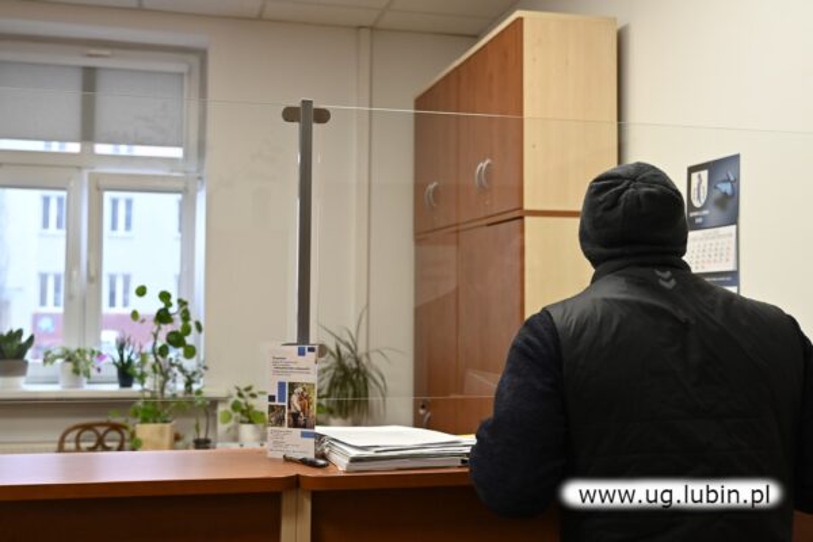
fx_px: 948
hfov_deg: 46.4
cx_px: 406
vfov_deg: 31.9
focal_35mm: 42
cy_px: 271
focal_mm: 28
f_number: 2.8
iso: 720
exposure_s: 1/125
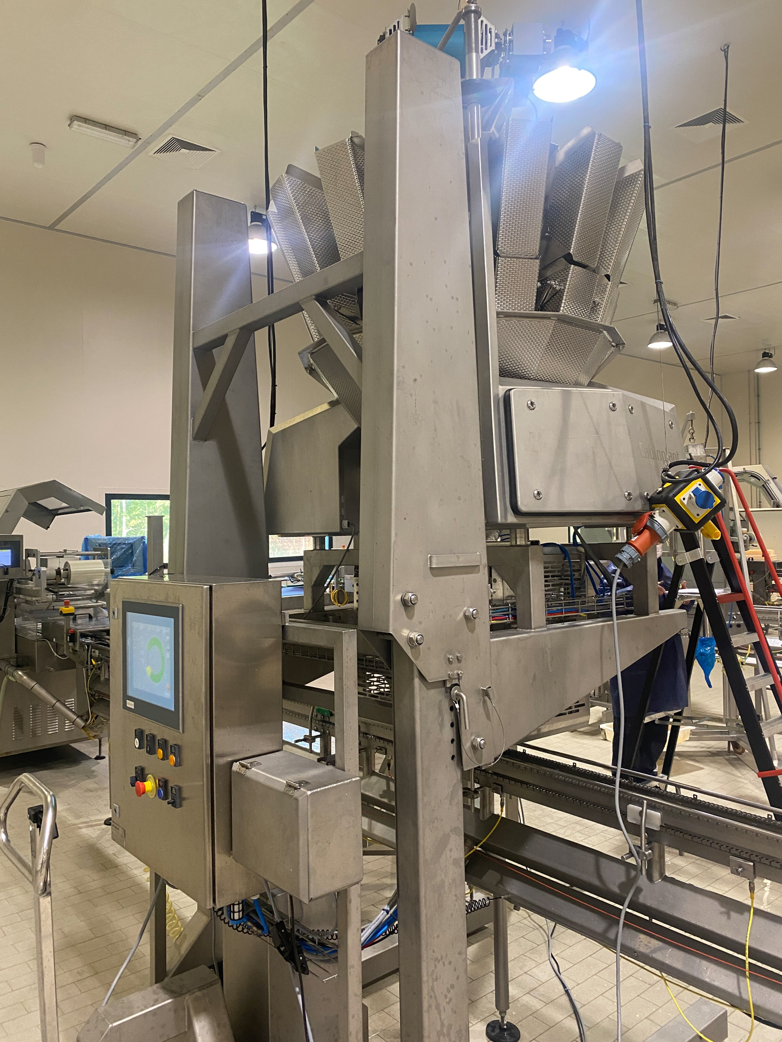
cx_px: 391
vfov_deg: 67.3
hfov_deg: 53.1
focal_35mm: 26
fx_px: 783
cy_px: 521
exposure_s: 1/50
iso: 160
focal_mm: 4.25
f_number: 1.8
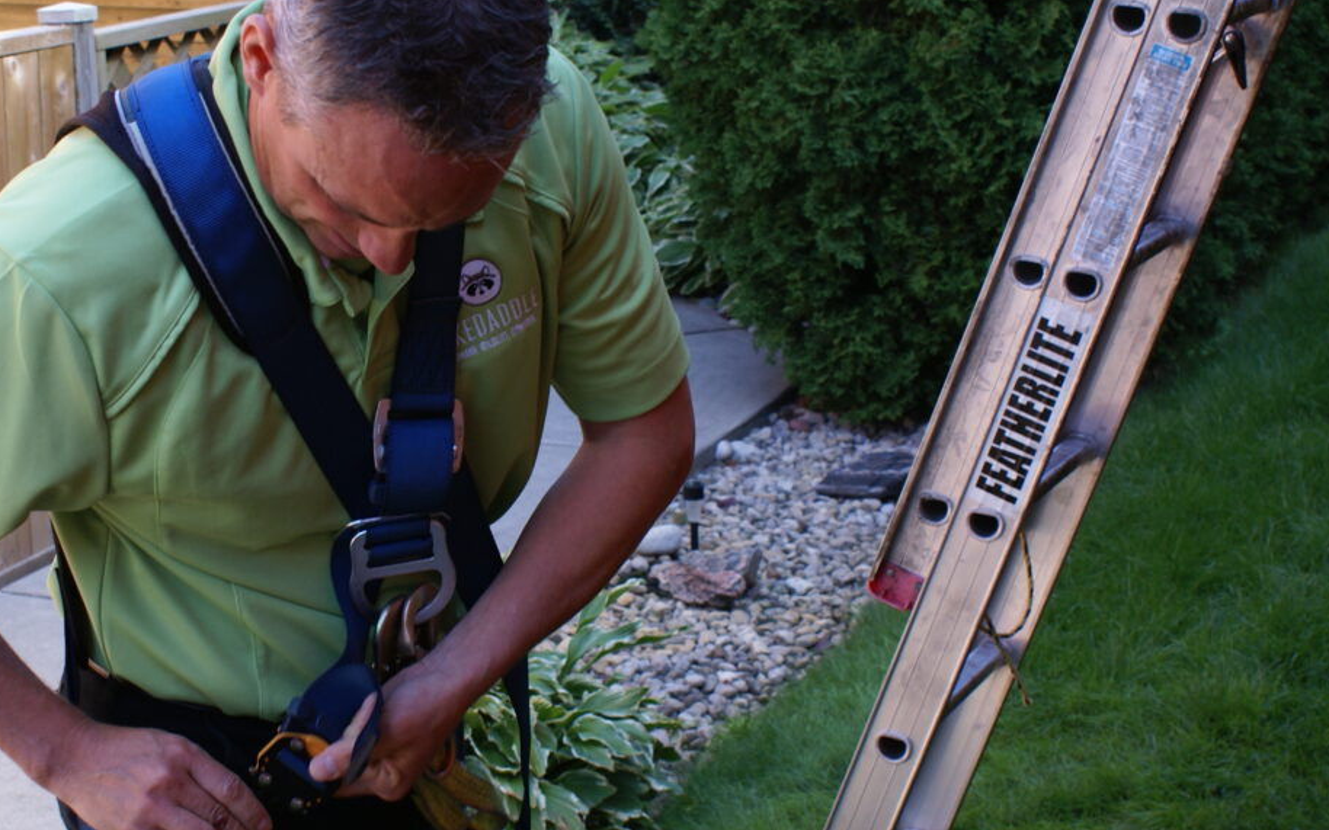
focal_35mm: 72
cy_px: 404
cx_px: 432
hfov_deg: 28.4
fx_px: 2607
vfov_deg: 18.1
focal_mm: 28
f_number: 5.6
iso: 100
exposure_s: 1/60
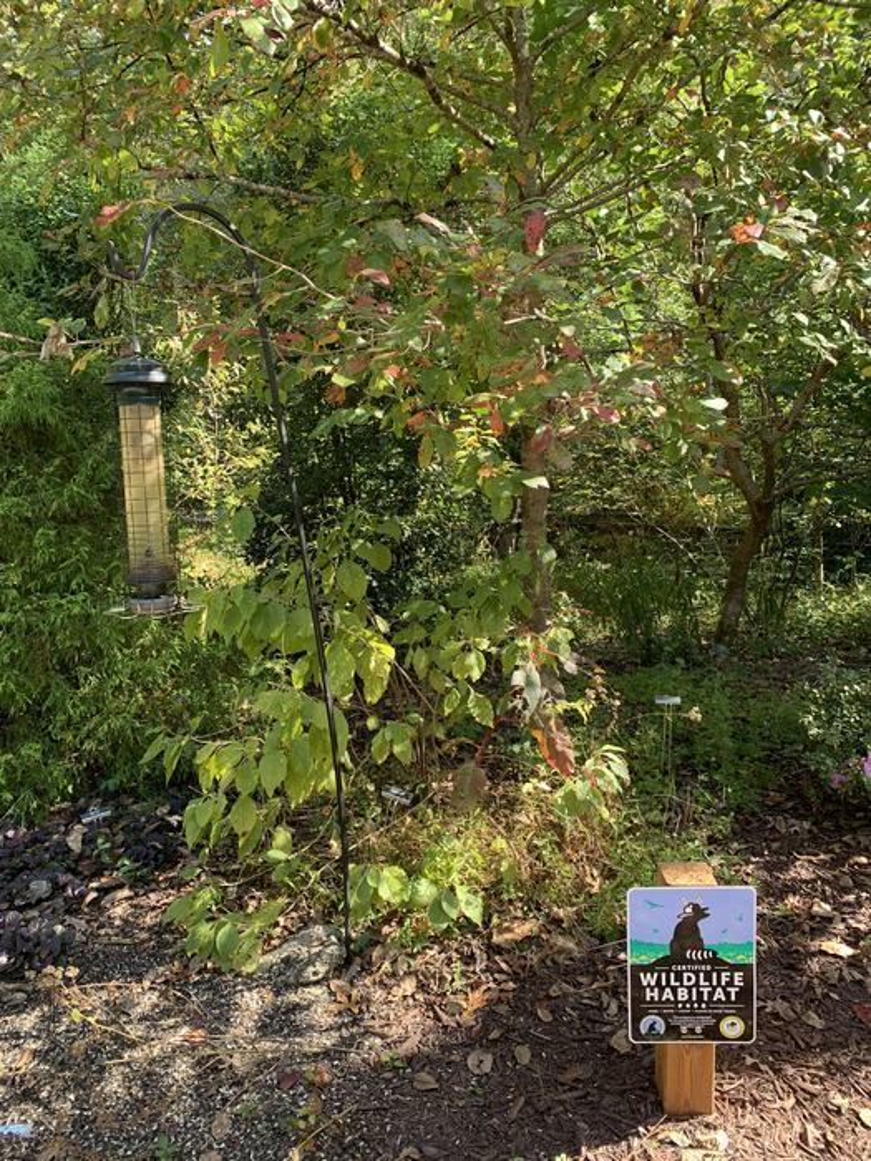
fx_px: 872
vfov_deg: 67.3
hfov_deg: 53.1
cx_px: 436
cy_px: 580
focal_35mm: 26
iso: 32
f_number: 1.8
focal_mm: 4.25
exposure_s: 1/122
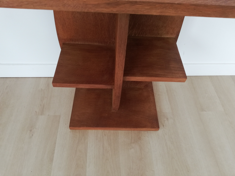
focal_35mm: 26
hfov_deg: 67.3
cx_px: 118
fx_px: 177
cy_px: 88
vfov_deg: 53.1
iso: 200
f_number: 2.2
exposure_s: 1/50
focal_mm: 3.81
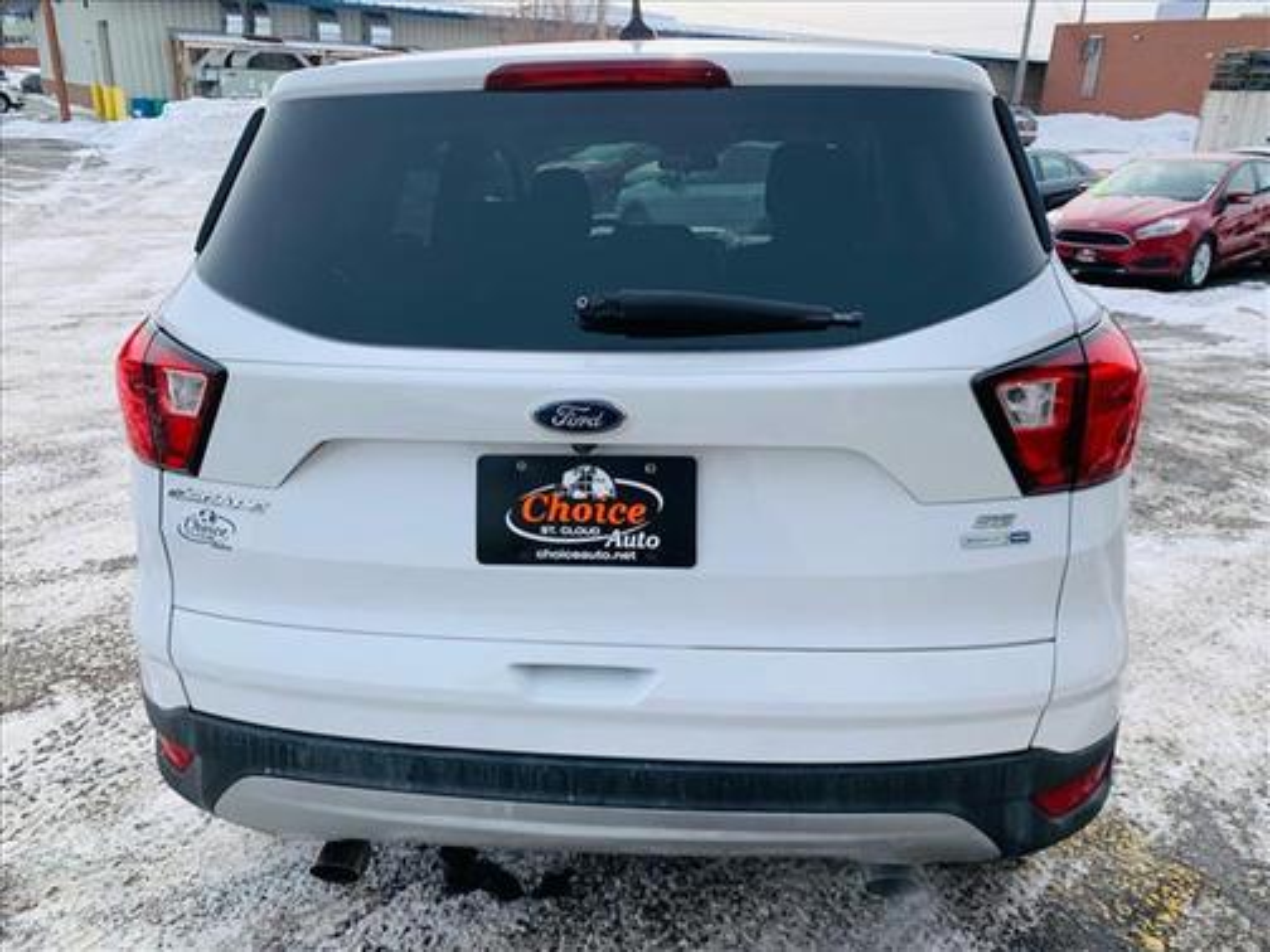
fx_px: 954
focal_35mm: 26
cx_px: 635
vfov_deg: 53.1
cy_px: 476
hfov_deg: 67.3
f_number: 1.8
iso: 25
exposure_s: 1/759
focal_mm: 4.25
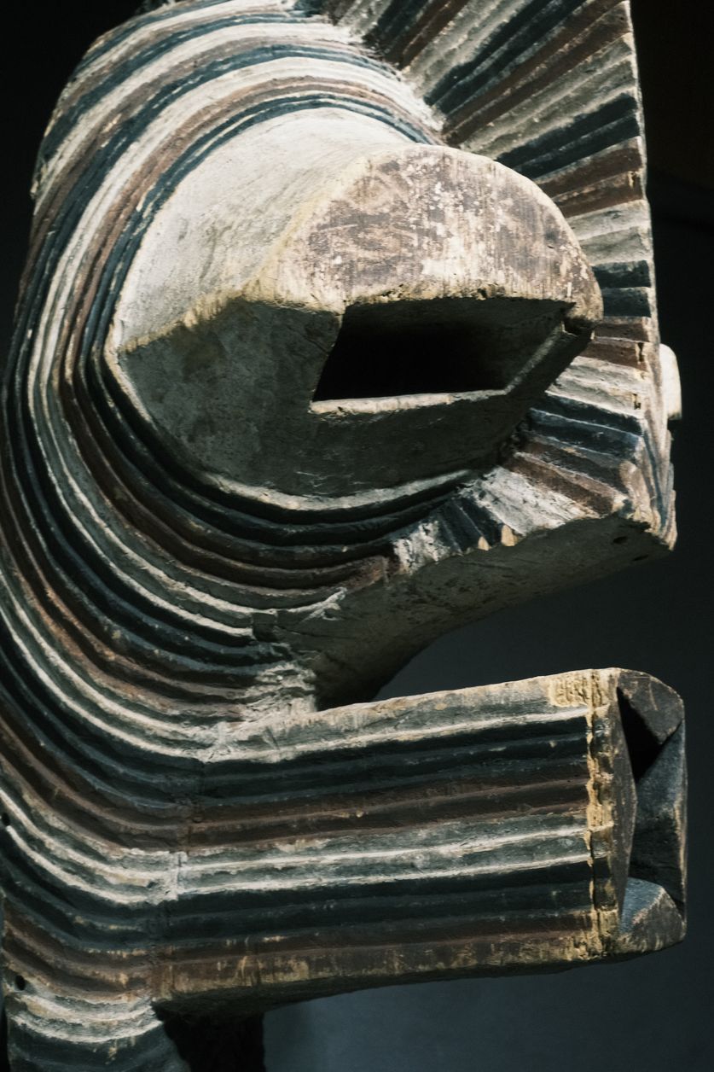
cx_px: 357
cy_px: 536
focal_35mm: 41
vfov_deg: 47.4
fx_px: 1220
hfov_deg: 32.6
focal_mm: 27
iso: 1600
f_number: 10
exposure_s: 1/42
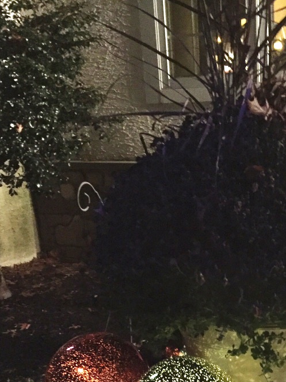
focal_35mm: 56
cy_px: 365
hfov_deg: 25.7
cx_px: 221
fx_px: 617
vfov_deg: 32.1
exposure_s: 1/15
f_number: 2.2
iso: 1000
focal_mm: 4.15
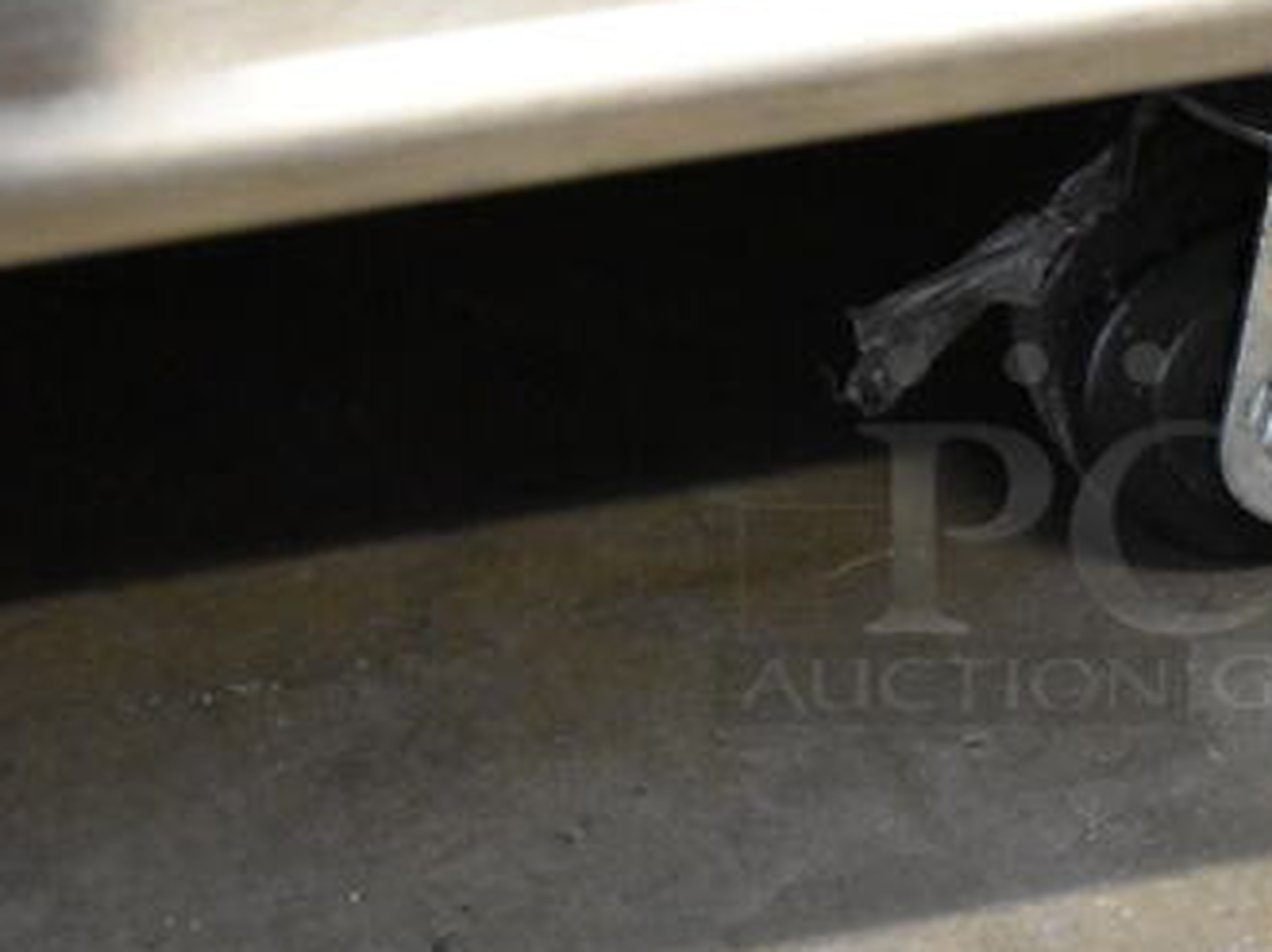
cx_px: 1145
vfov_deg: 10.1
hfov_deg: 13.3
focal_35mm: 147
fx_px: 5394
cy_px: 520
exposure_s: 1/100
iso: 8000
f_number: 5.6
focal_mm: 55
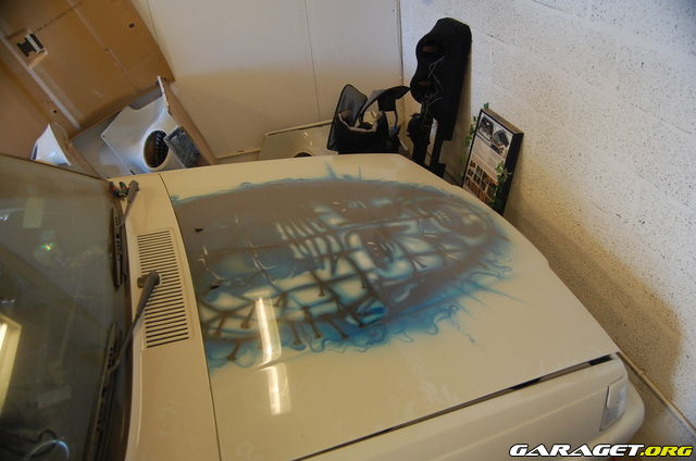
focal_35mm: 27
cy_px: 230
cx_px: 348
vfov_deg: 47.7
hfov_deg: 67.5
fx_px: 521
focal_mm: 18
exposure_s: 1/40
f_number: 3.5
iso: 800
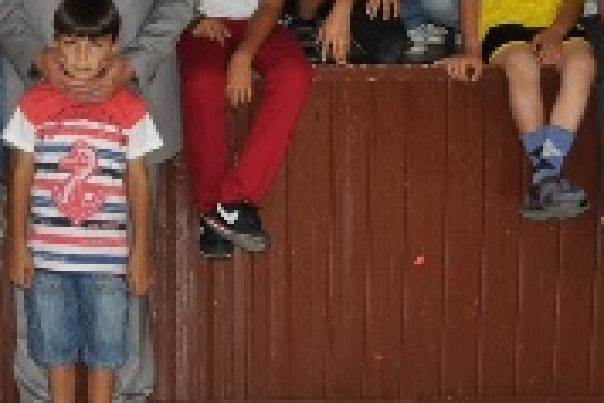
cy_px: -10
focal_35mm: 98
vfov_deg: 13.8
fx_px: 1646
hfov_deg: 20.6
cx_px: 143
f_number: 4
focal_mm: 26
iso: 800
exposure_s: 1/60
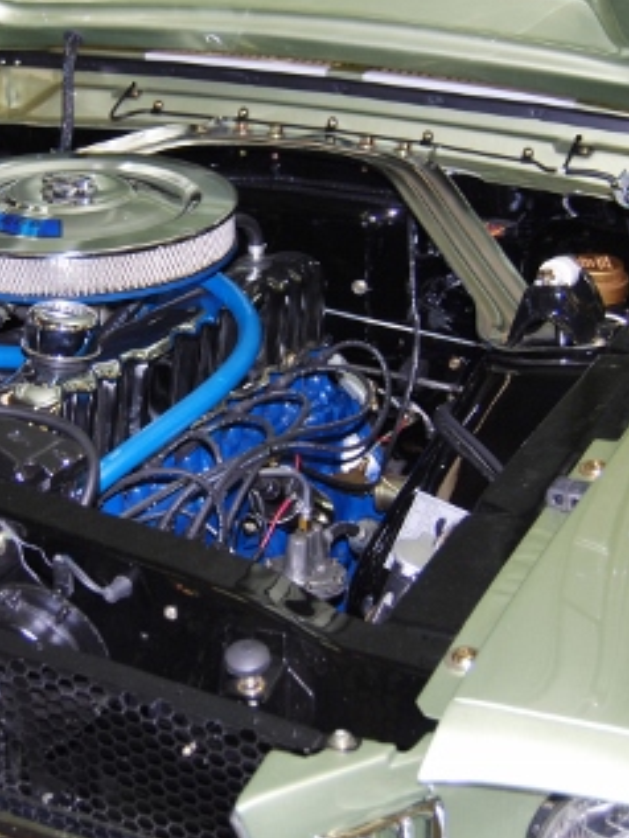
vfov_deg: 27.7
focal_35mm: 70
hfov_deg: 20.8
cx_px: 132
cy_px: 336
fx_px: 1695
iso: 200
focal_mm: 24
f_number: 4
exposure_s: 1/60
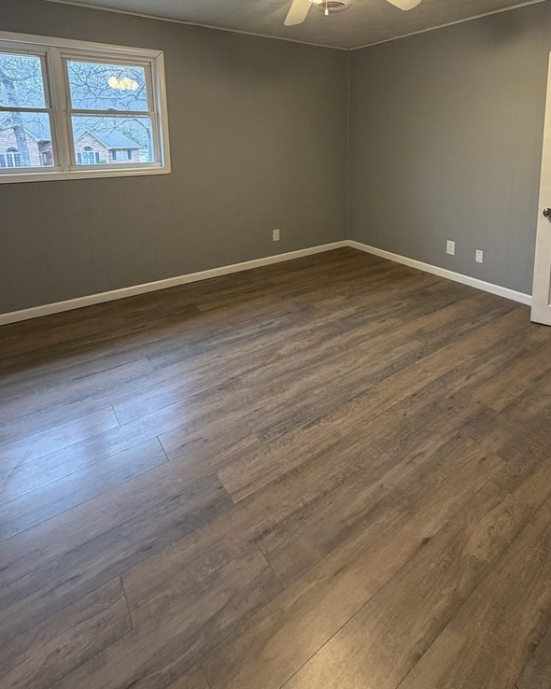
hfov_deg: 67.2
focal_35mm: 20
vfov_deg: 76.3
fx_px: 408
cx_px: 337
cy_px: 201
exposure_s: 1/60
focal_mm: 2.22
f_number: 2.2
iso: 250
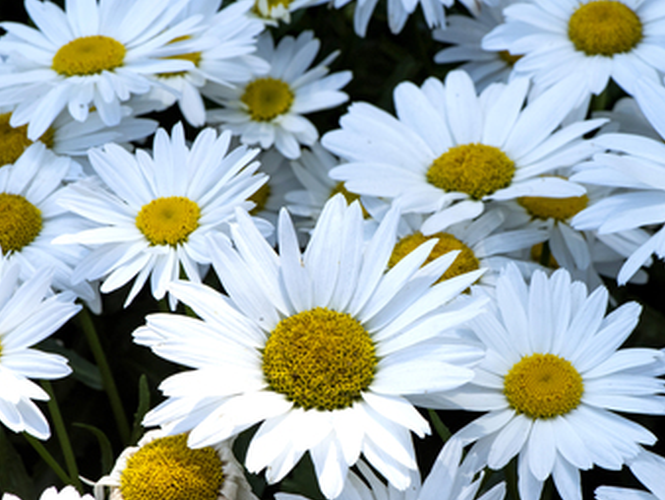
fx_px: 3441
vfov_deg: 8.3
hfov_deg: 11.0
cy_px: 352
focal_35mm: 179
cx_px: 413
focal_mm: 105
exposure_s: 1/250
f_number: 16
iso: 450
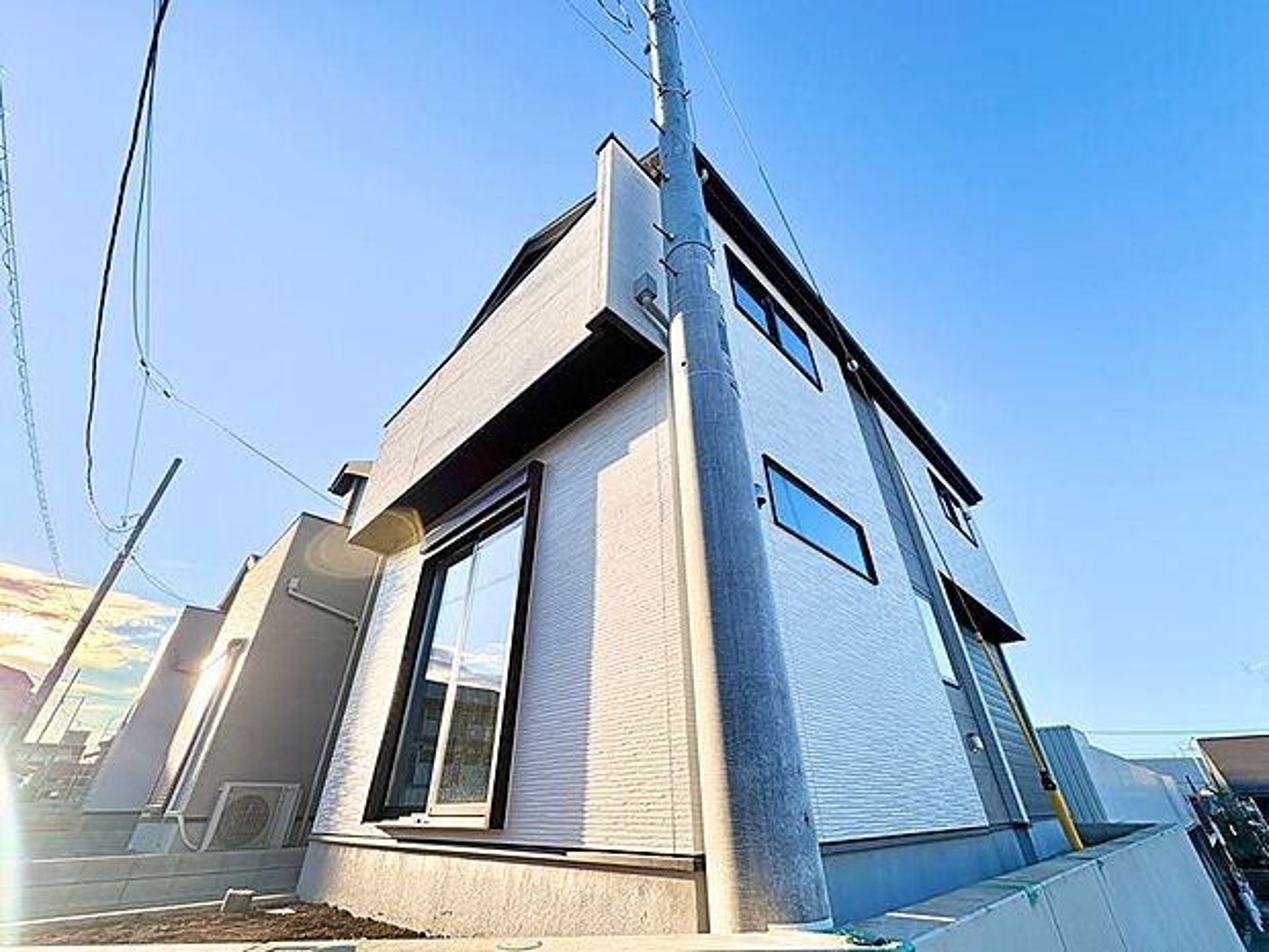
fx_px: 513
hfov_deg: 102.1
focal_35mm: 14
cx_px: 634
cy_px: 476
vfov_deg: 85.7
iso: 50
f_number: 2.2
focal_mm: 2.22
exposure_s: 1/700
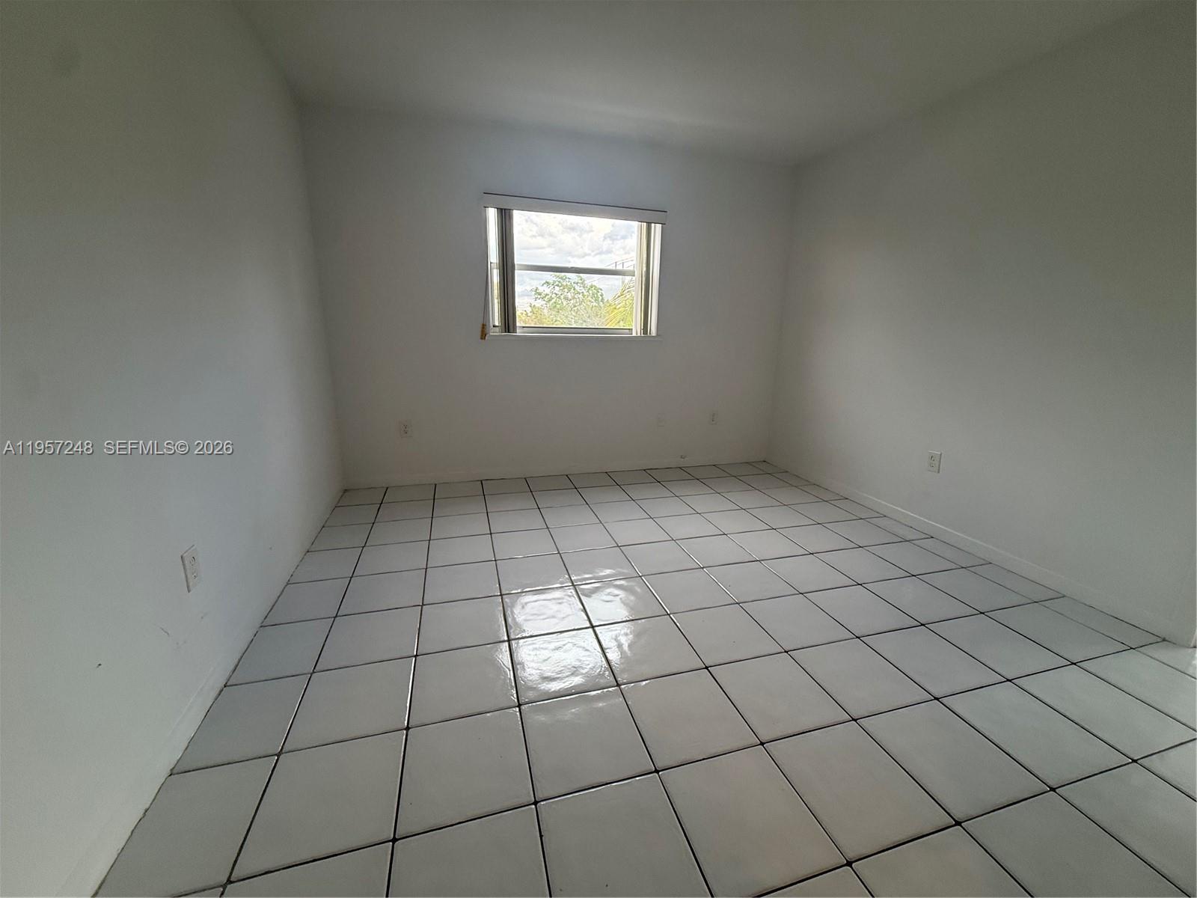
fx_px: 484
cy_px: 449
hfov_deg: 102.1
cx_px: 598
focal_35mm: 14
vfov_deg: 85.7
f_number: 2.2
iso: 125
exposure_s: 1/120
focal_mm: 2.22
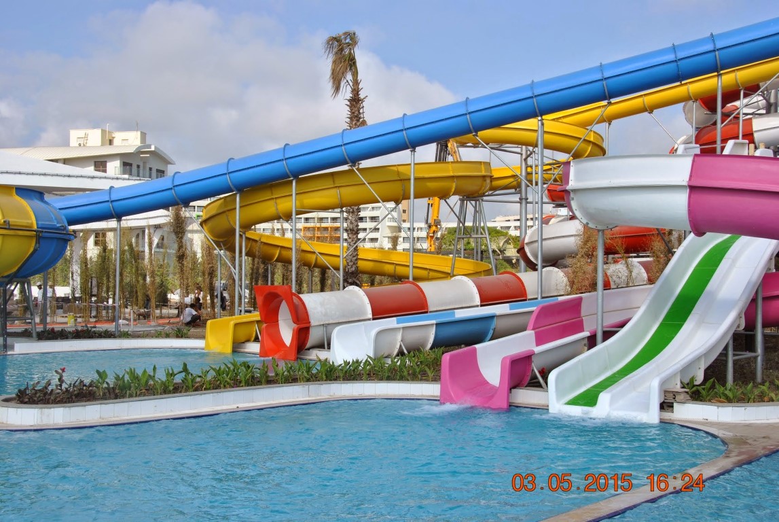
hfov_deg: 44.9
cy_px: 261
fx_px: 942
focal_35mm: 44
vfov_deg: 30.9
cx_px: 390
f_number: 9
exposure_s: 1/320
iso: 100
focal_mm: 29
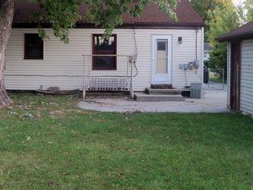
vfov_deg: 27.4
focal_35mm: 53
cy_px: 64
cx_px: 105
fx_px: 388
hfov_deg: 36.1
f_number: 3.5
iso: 200
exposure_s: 1/40
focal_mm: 6.2
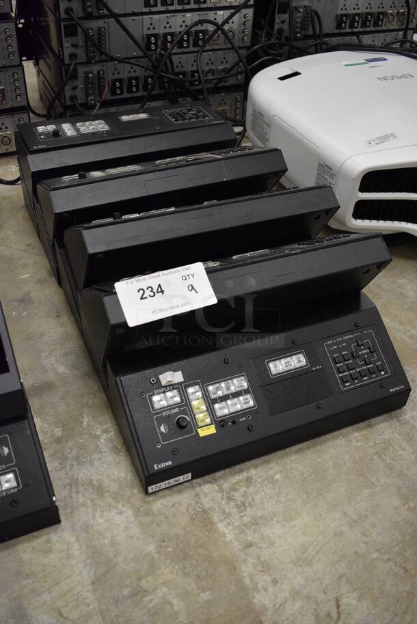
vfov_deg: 55.1
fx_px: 598
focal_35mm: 34
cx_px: 208
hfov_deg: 38.4
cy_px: 312
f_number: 3.8
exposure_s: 1/125
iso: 1400
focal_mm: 23
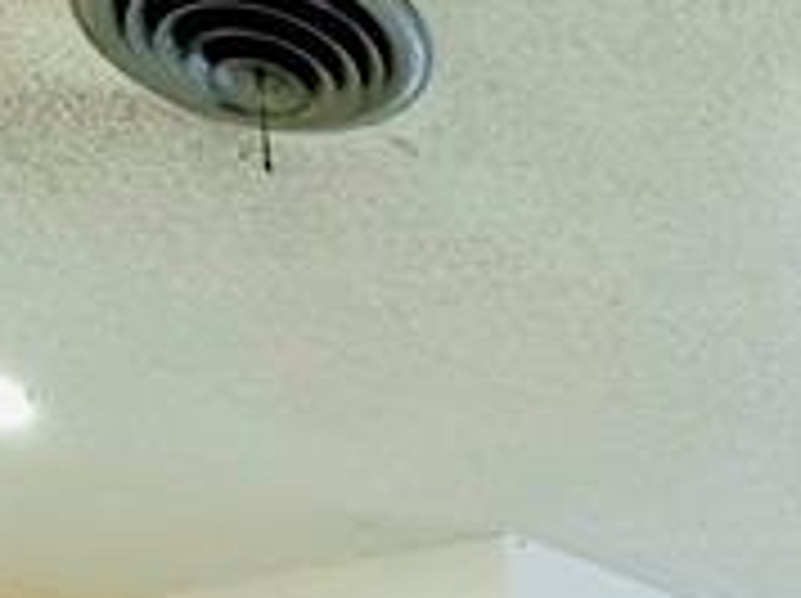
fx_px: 1456
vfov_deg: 16.4
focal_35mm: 63
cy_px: 1259
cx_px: 814
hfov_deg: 28.7
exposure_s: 1/120
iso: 100
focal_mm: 2.22
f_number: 2.2
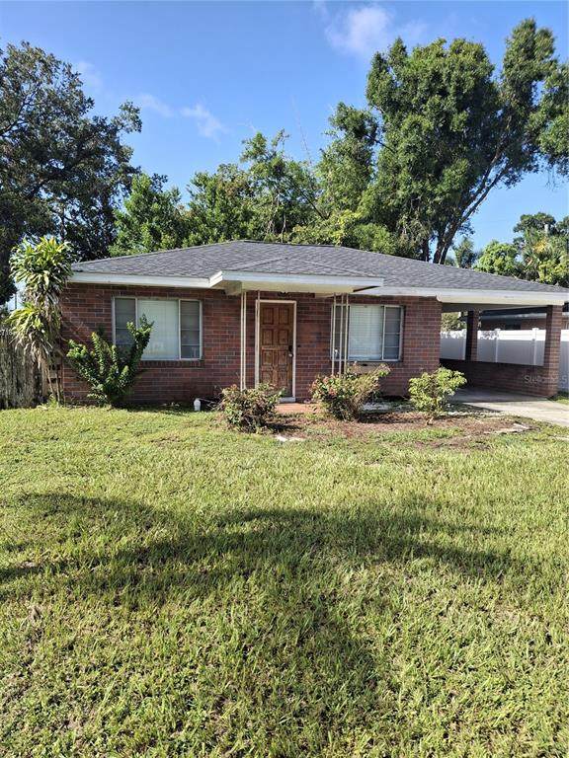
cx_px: 284
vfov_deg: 69.4
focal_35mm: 25
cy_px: 379
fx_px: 548
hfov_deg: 54.9
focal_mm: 4.69
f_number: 1.8
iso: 32
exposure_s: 1/855
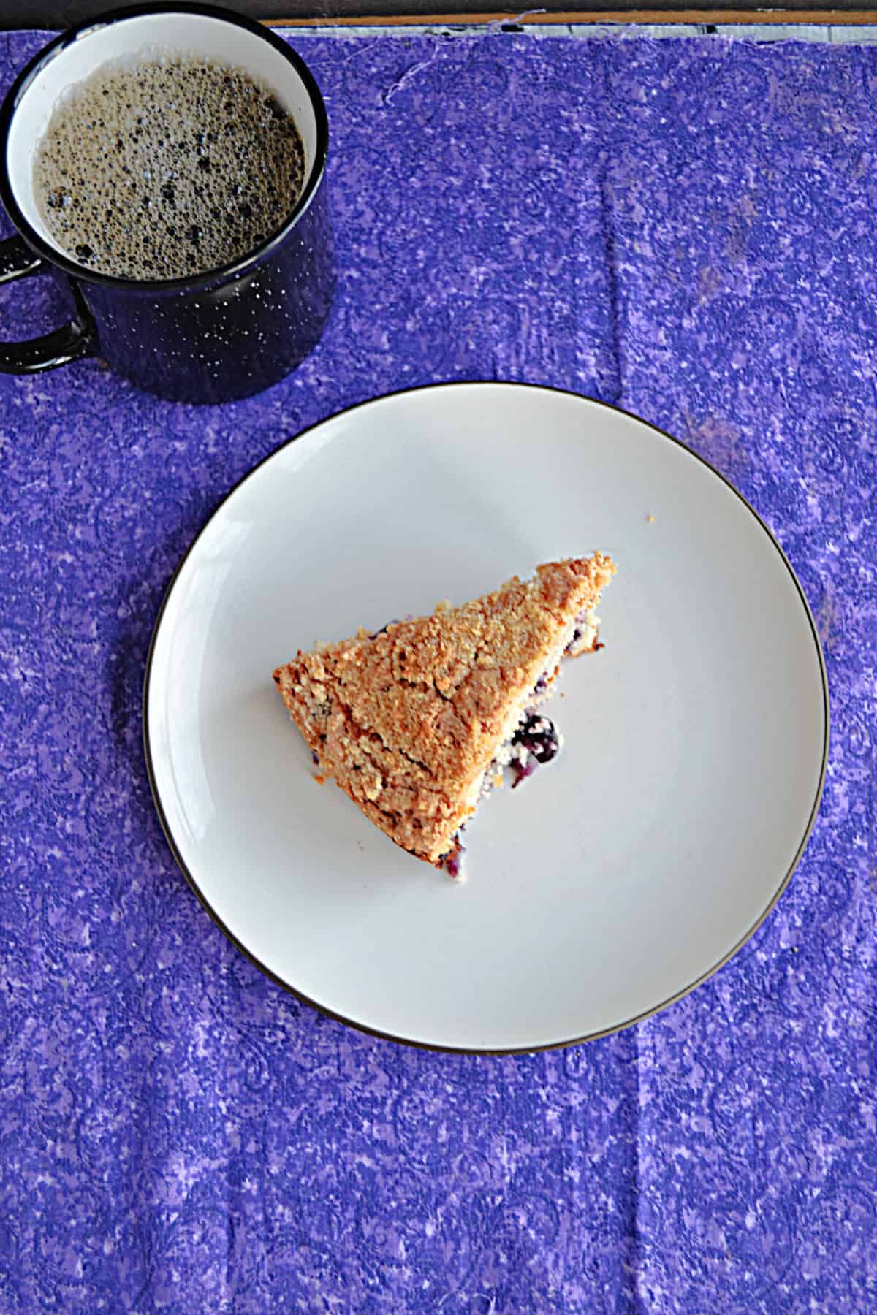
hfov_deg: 36.9
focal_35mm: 36
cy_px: 658
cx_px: 438
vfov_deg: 53.1
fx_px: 1315
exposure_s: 1/15
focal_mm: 24
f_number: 4
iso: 450
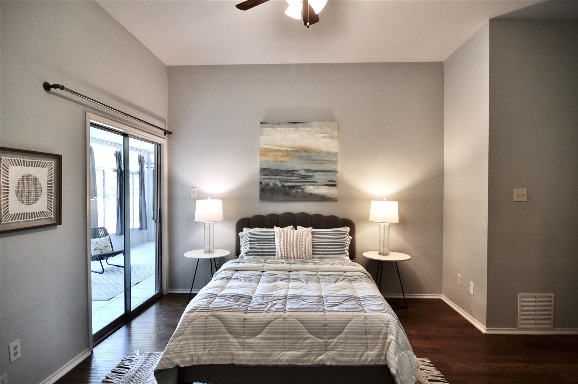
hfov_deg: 90.1
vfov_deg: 67.2
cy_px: 192
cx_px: 289
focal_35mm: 18
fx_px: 289
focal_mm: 12
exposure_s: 1/40
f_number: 4
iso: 250
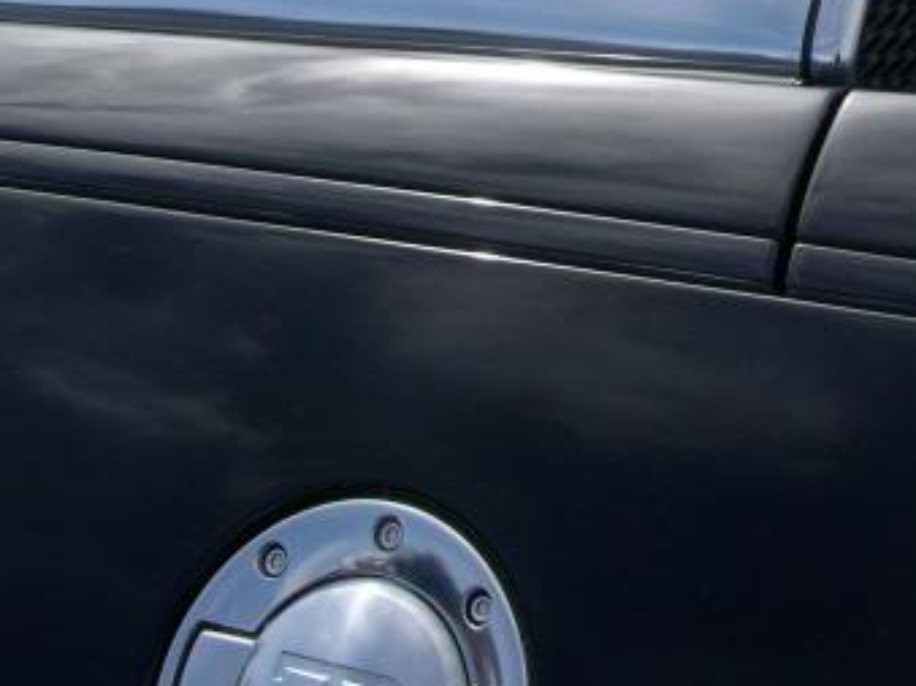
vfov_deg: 16.0
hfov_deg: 20.6
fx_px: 2380
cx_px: 1041
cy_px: -49
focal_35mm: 90
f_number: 7.6
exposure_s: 1/219
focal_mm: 8
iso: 100
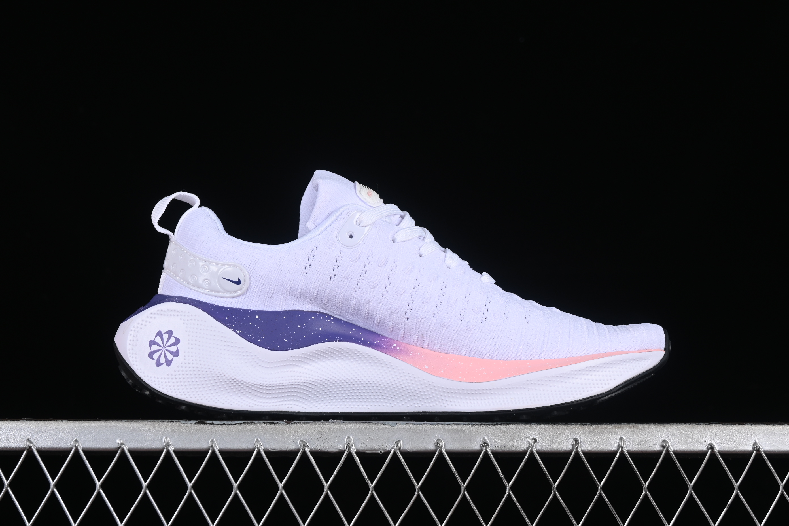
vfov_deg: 18.2
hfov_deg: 27.0
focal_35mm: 75
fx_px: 1644
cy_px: 263
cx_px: 394
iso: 160
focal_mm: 50
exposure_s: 1/100
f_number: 8
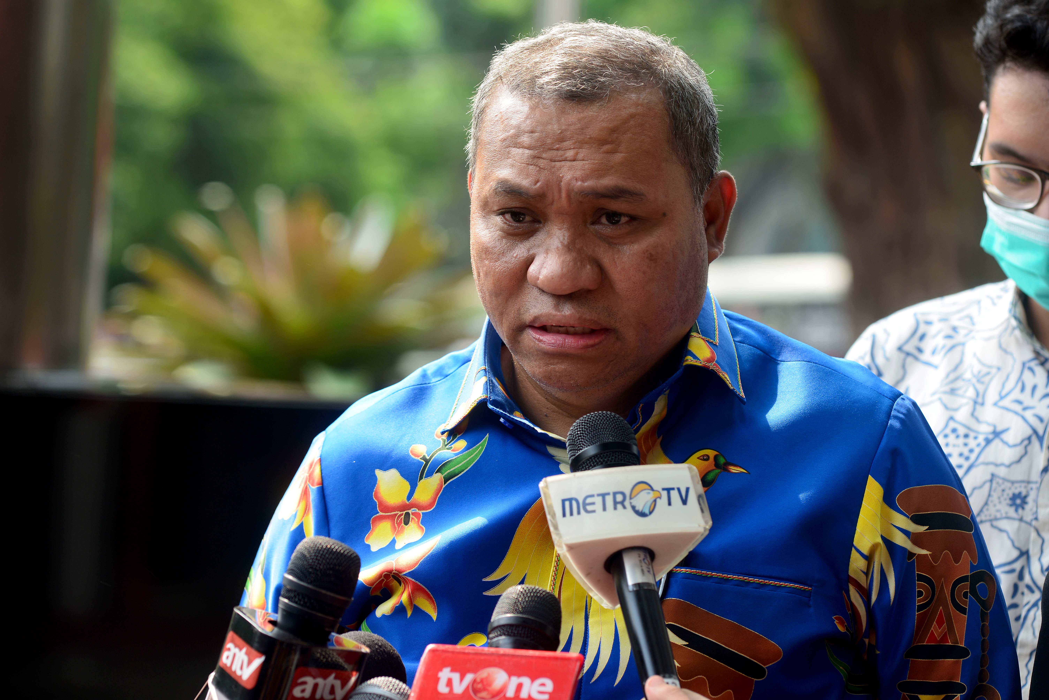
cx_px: 524
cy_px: 350
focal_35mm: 135
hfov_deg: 15.2
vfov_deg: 10.2
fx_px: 3935
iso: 160
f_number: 6.3
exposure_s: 1/100
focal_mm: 135
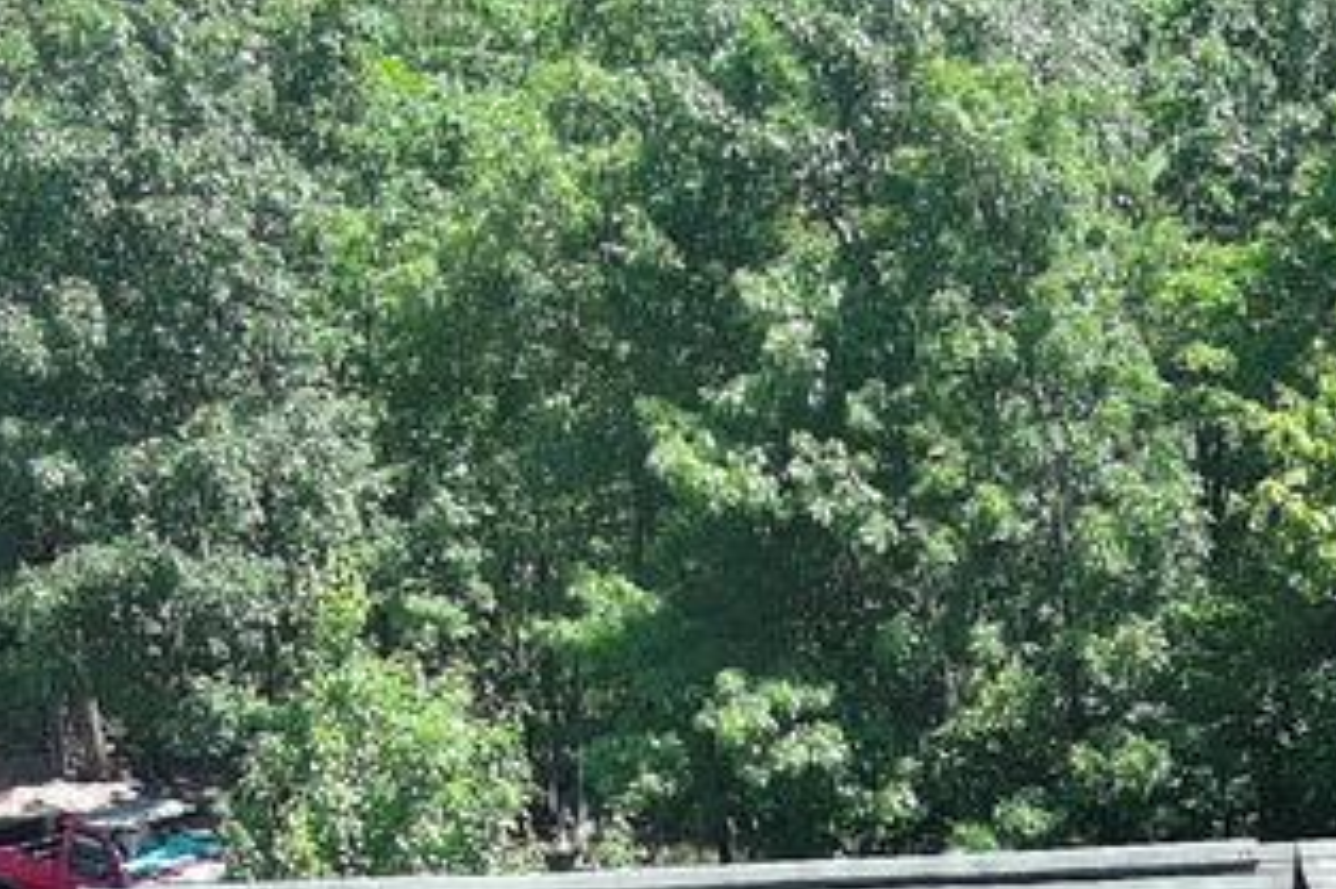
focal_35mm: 189
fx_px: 7010
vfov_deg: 7.0
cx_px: 1540
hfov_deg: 10.7
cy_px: 1806
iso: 100
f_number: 2.8
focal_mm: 10.57
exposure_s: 1/324
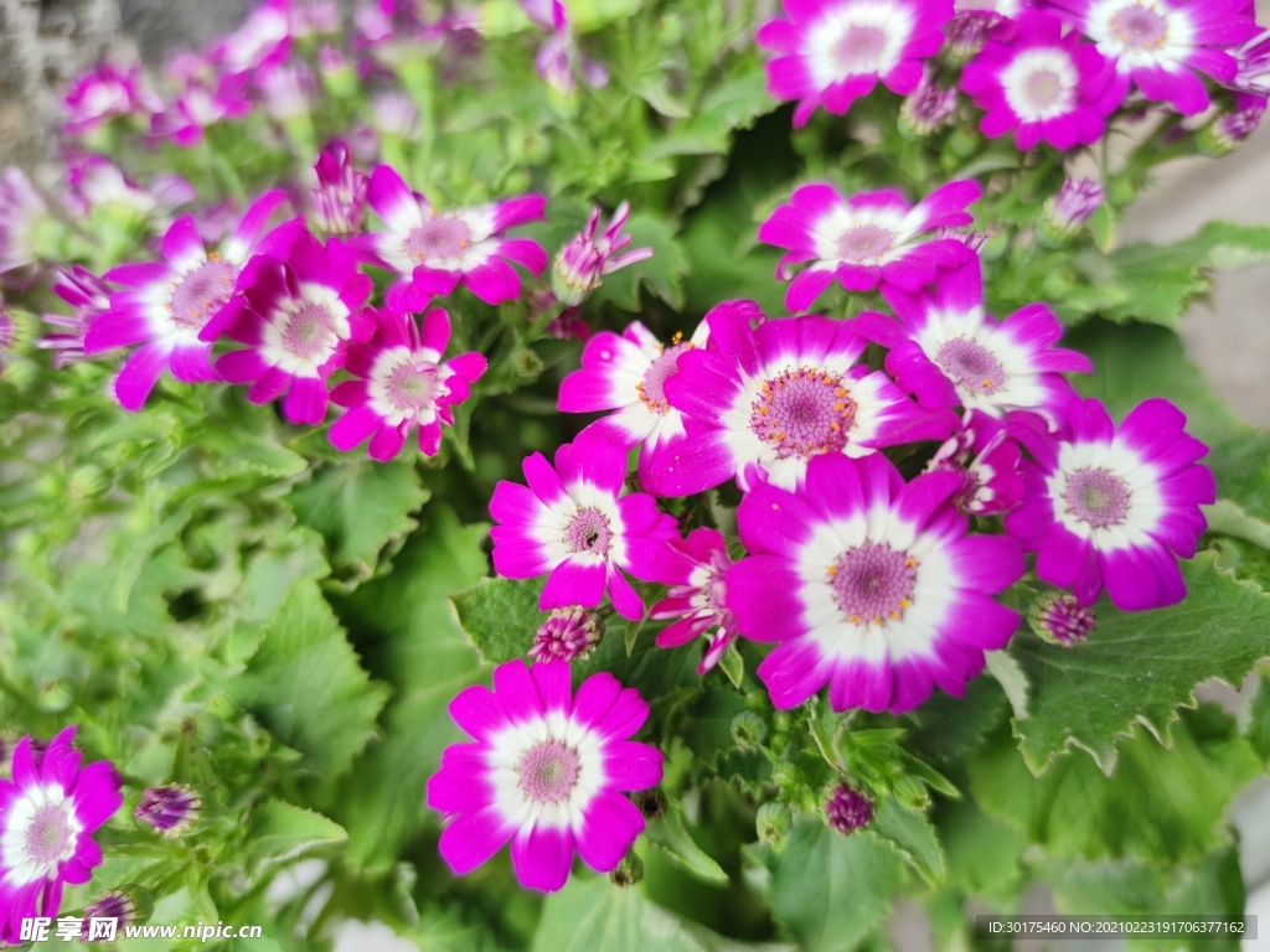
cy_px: 476
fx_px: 881
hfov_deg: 71.6
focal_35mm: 24
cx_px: 635
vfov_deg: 56.8
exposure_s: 1/183
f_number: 1.69
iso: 50
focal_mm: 6.72
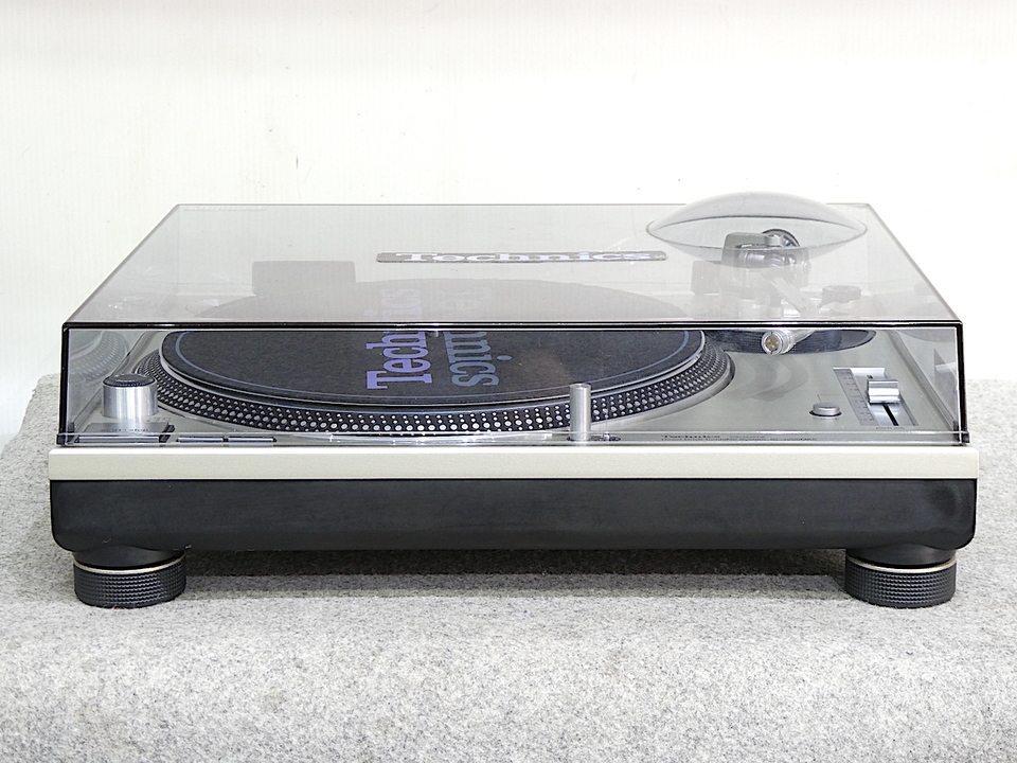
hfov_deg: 26.3
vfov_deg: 19.9
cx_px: 508
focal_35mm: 74
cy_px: 382
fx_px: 2174
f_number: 4.6
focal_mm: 13.2
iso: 200
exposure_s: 1/6
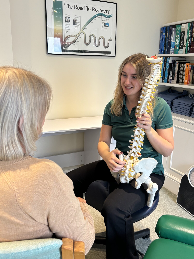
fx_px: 232
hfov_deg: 45.4
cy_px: 113
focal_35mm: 31
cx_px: 97
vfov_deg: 58.2
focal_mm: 5.96
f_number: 1.6
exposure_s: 1/68
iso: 125
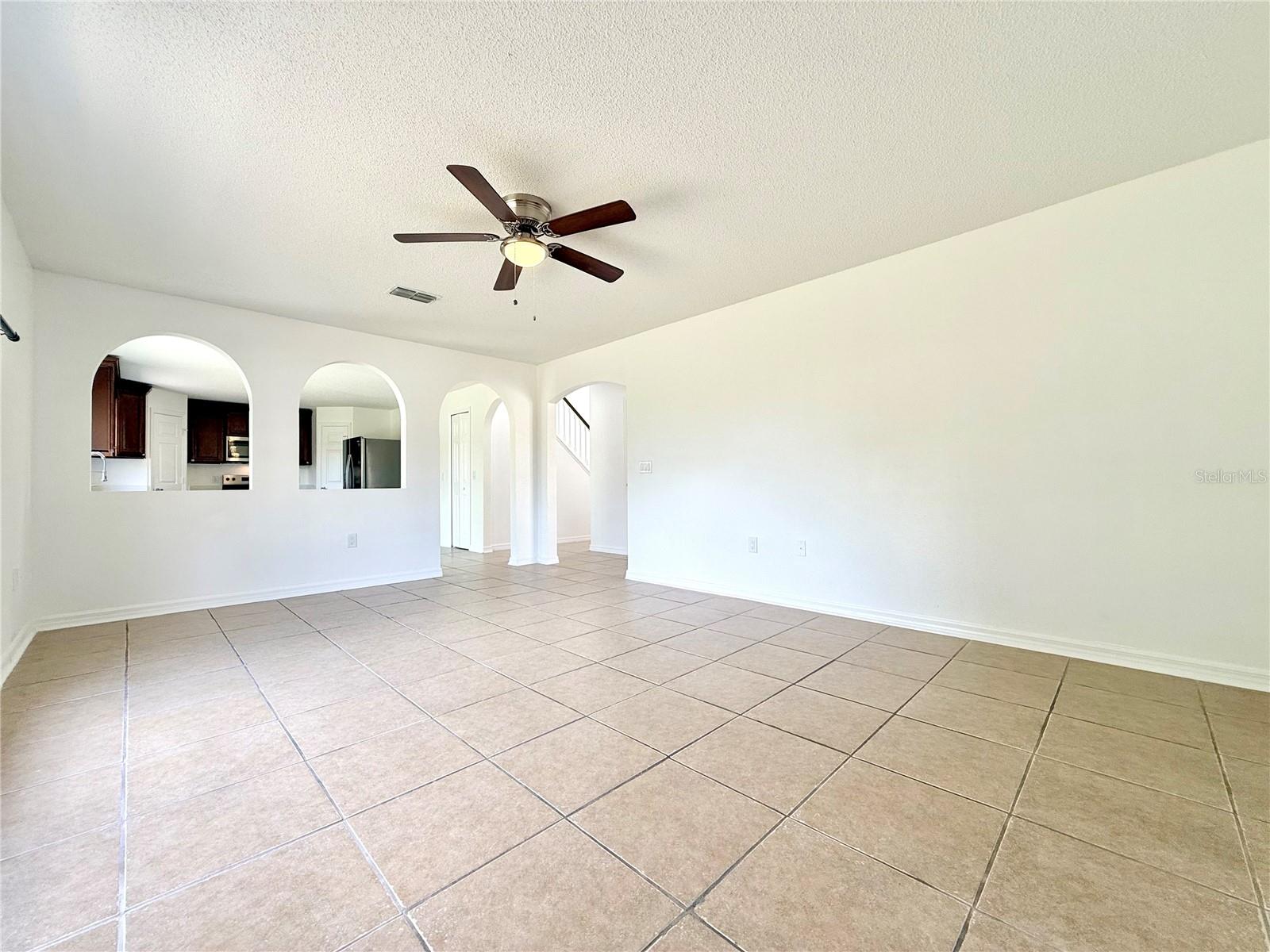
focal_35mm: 14
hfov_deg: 102.1
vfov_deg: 85.7
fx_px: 514
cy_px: 476
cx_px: 635
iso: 64
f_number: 2.2
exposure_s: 1/130
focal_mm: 2.22
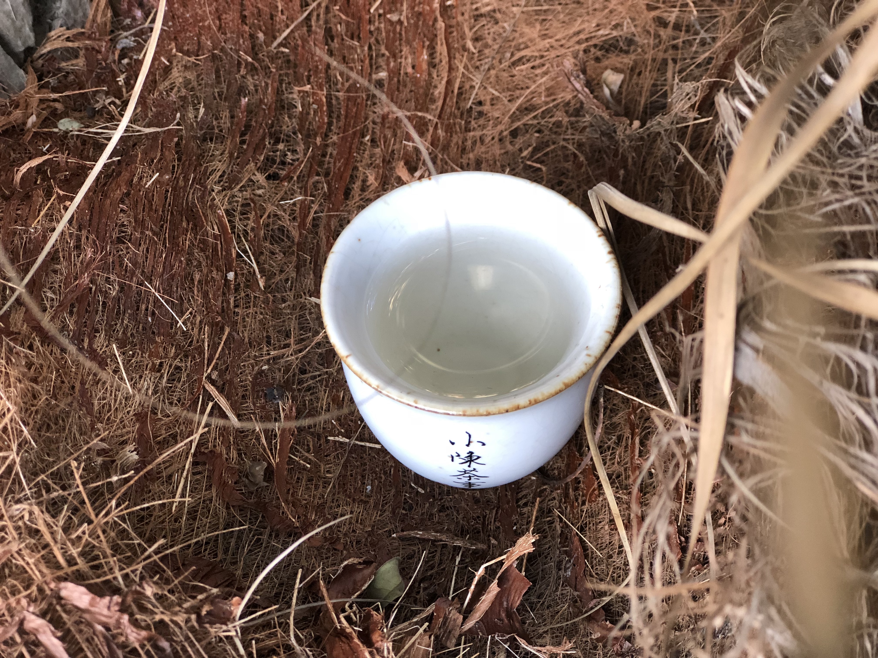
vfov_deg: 25.7
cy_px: 329
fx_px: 1446
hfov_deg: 33.8
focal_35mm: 57
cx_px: 439
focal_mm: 6.6
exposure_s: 1/60
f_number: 2.8
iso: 160
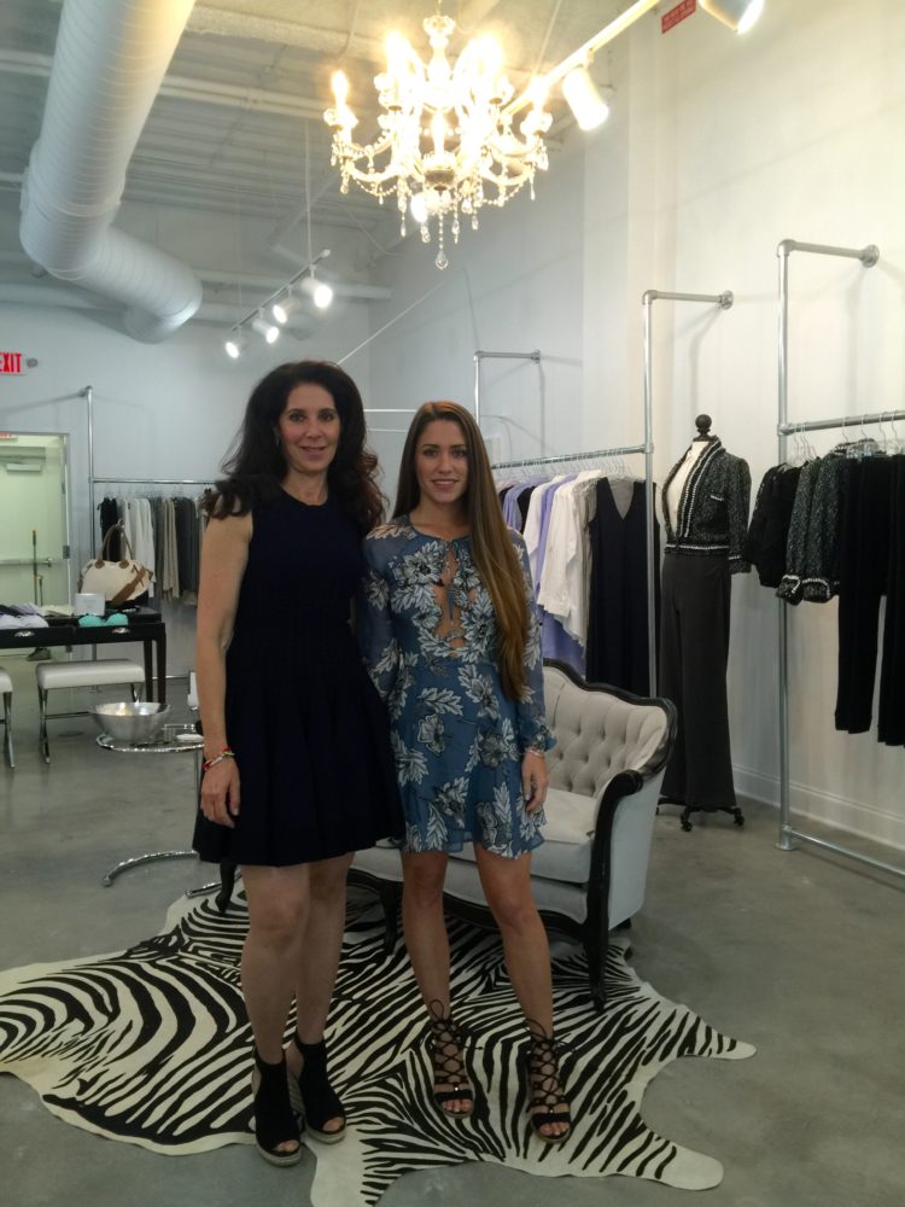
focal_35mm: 29
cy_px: 604
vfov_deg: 61.7
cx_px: 452
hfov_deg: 48.2
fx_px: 1011
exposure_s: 1/15
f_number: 2.2
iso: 32
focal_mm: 4.15
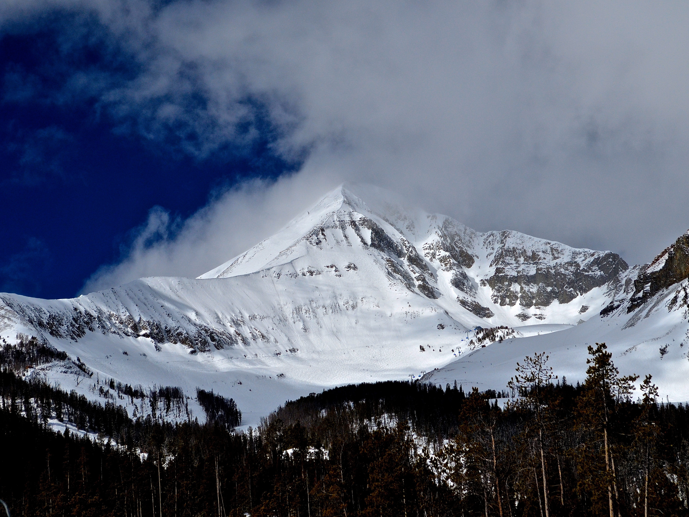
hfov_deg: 21.6
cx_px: 384
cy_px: 259
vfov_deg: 16.3
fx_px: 1802
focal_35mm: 91
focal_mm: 55
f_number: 8
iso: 400
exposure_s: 1/2000
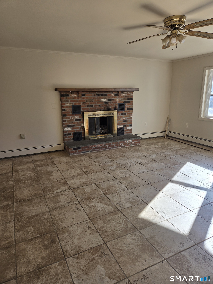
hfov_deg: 58.9
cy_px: 142
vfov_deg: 73.9
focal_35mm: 23
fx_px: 189
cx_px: 106
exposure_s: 1/280
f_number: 1.8
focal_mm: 5.4
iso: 25
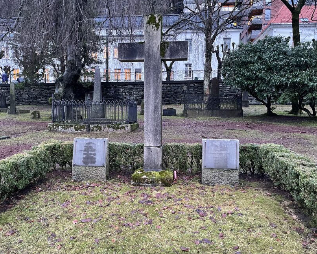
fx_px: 291
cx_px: 147
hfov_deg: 57.1
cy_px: 137
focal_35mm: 31
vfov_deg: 47.1
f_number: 1.6
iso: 640
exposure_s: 1/40
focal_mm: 5.1
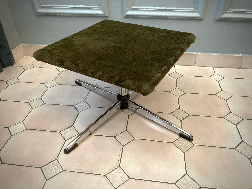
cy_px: 94
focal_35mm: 28
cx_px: 126
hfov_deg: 63.4
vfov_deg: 49.7
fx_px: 204
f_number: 1.8
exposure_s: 1/50
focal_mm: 3.99
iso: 320
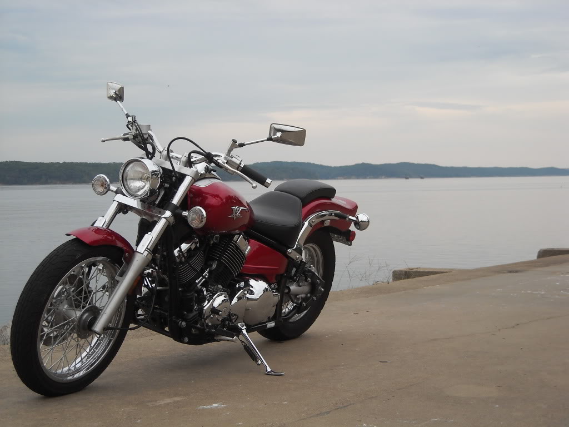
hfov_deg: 25.7
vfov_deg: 19.4
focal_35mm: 76
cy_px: 214
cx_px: 284
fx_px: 1249
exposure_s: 1/109
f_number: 3.9
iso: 64
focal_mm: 12.3
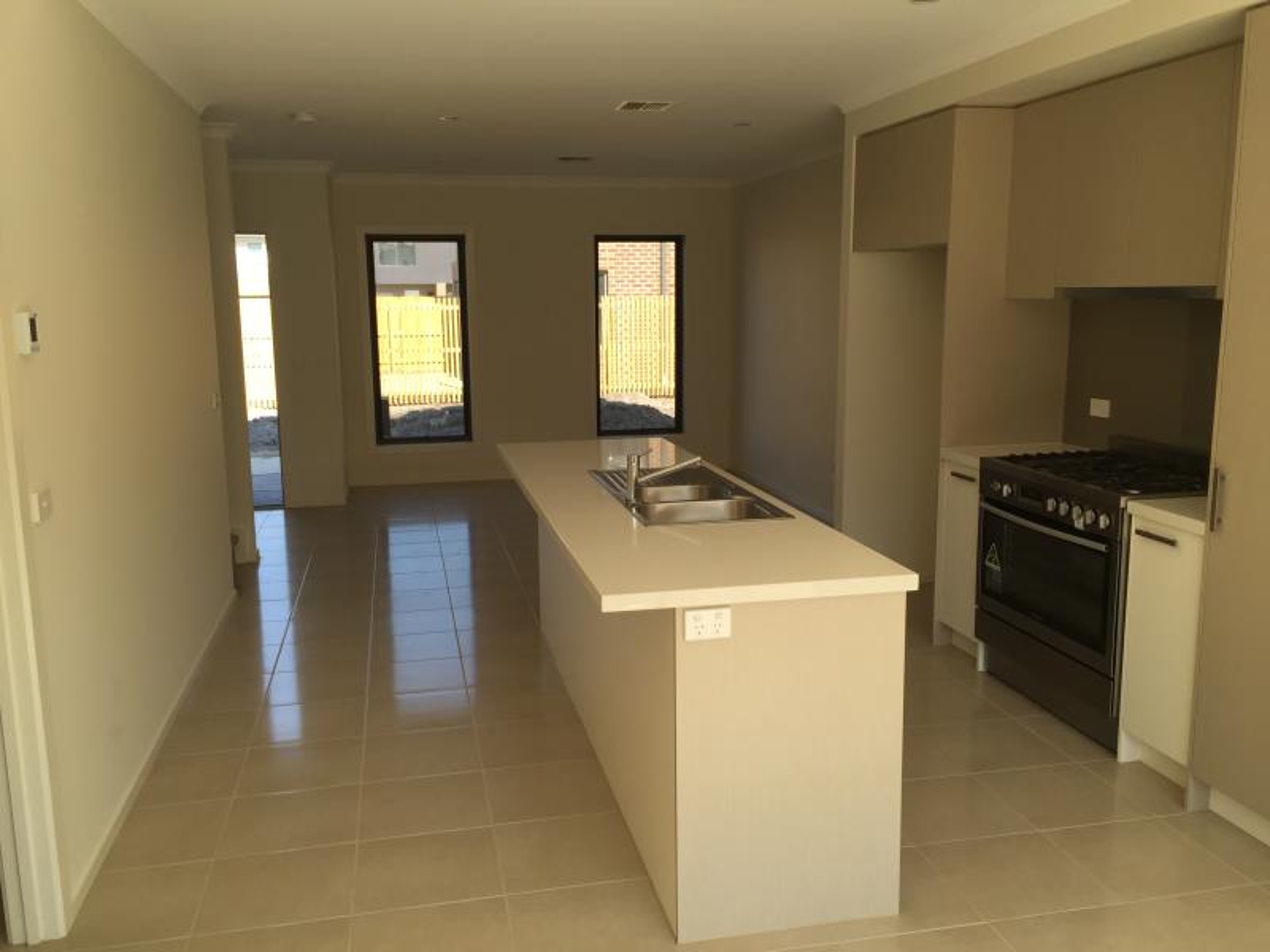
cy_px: 476
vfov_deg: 48.2
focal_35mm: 29
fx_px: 1064
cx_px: 635
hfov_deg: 61.7
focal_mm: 4.15
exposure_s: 1/341
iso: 32
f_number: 2.2
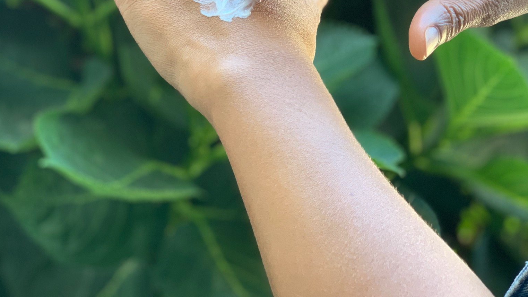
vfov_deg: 16.0
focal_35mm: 75
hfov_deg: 28.2
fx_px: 1050
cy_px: 54
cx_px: 241
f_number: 2.4
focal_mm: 6
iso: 125
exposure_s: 1/117
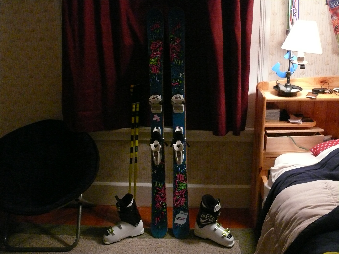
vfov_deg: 38.7
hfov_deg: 50.1
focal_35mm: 37
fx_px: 362
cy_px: 127
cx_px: 170
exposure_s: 1/25
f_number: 2.8
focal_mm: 7.7
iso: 800
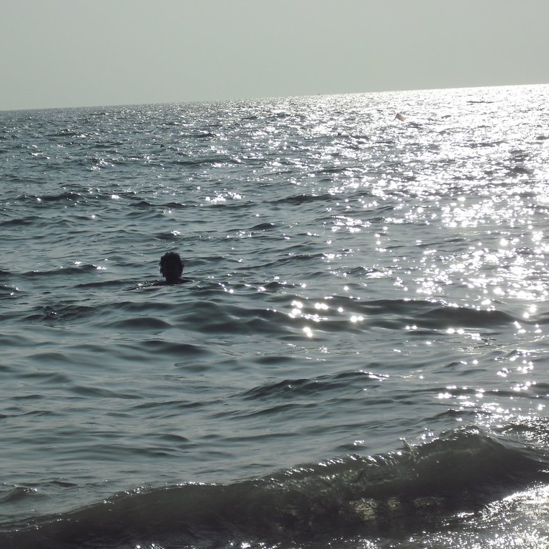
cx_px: 204
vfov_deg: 13.0
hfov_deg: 13.0
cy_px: 273
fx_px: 2404
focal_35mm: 134
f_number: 14.7
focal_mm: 18.6
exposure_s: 1/640
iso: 100
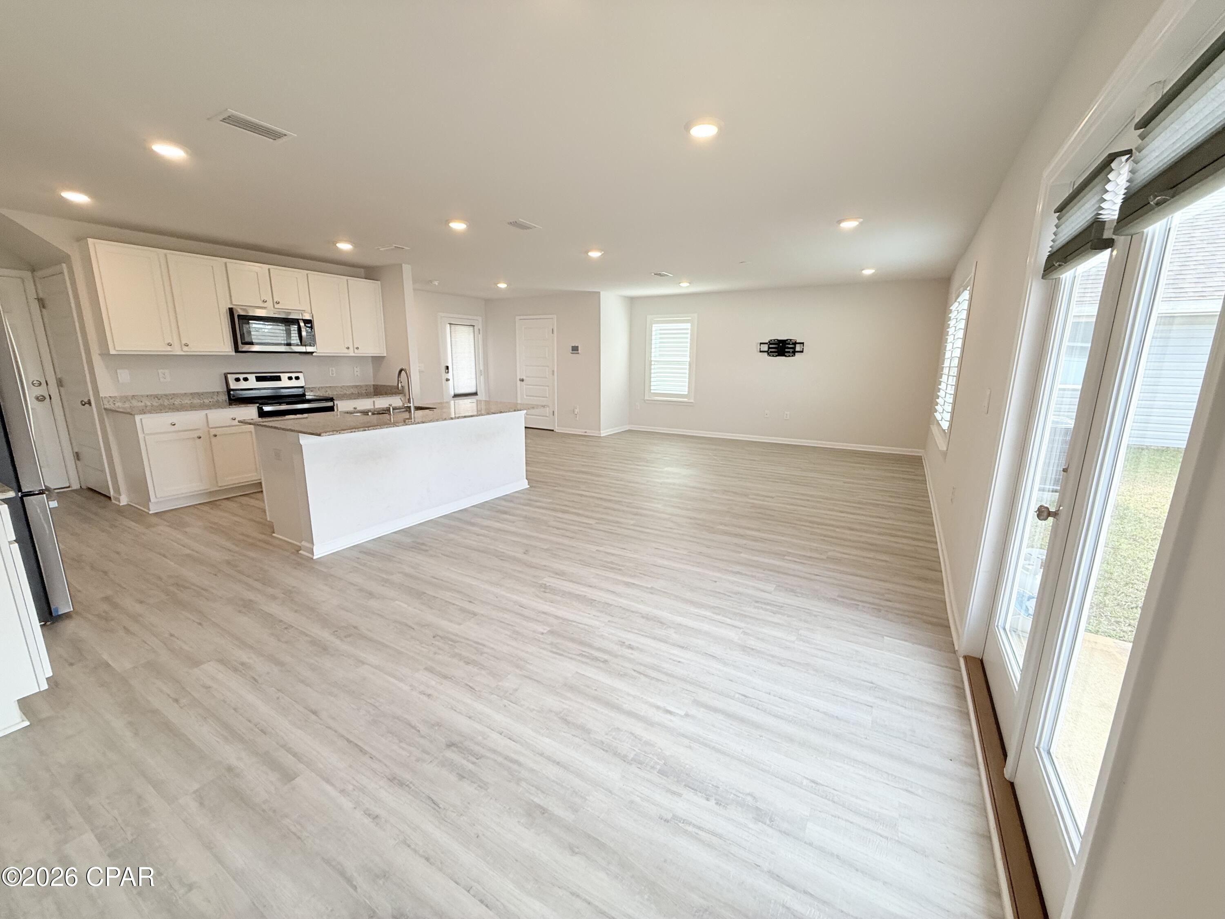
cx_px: 612
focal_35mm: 14
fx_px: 495
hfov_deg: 102.1
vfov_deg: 85.7
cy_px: 460
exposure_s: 1/120
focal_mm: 2.22
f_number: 2.2
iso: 100
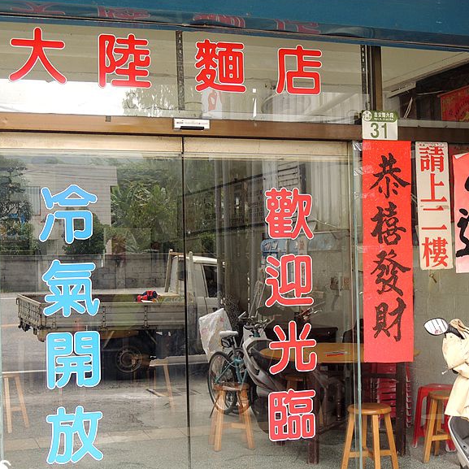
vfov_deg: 27.3
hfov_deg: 27.3
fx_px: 966
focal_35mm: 63
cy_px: 243
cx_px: 243
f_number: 3.7
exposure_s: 1/60
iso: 100
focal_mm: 9
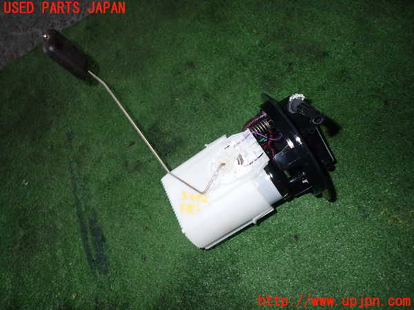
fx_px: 299
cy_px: 155
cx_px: 207
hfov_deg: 69.4
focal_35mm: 25
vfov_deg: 54.9
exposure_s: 1/30
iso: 200
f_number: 5.6
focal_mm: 4.5
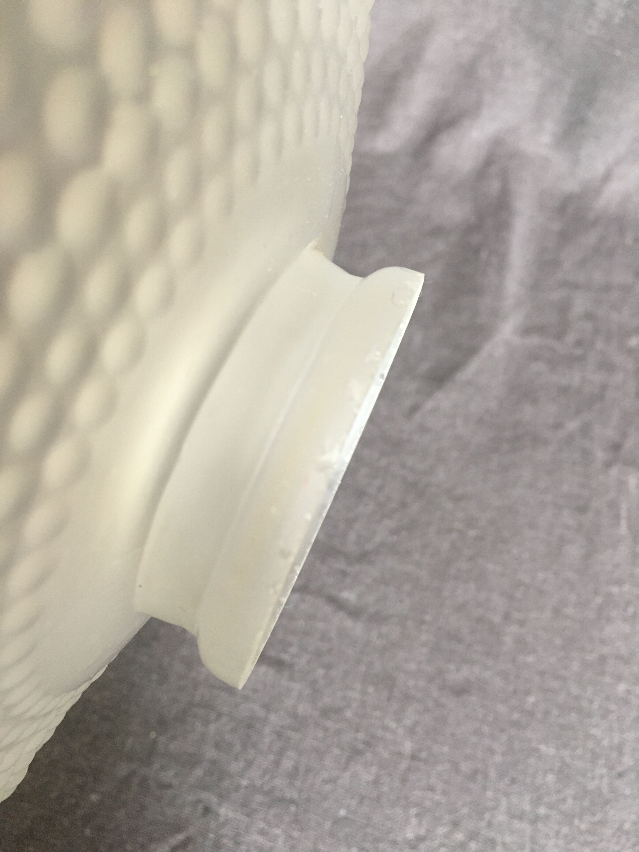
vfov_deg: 61.7
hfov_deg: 48.2
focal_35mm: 29
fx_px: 714
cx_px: 320
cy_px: 426
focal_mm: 4.15
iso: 160
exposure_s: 1/33
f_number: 2.2
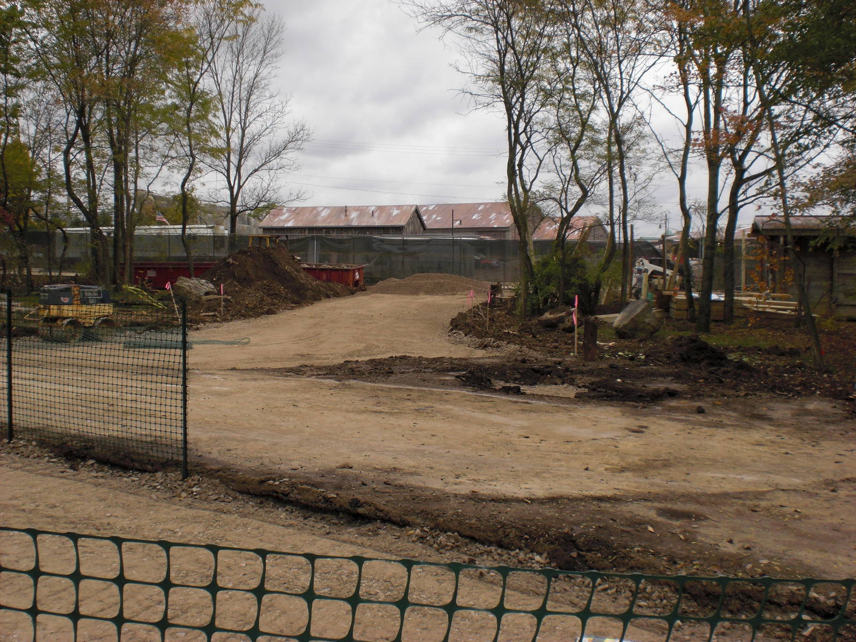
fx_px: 940
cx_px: 428
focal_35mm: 38
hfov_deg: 49.0
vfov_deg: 37.7
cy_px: 321
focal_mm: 6.3
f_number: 5.6
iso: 64
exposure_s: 1/200
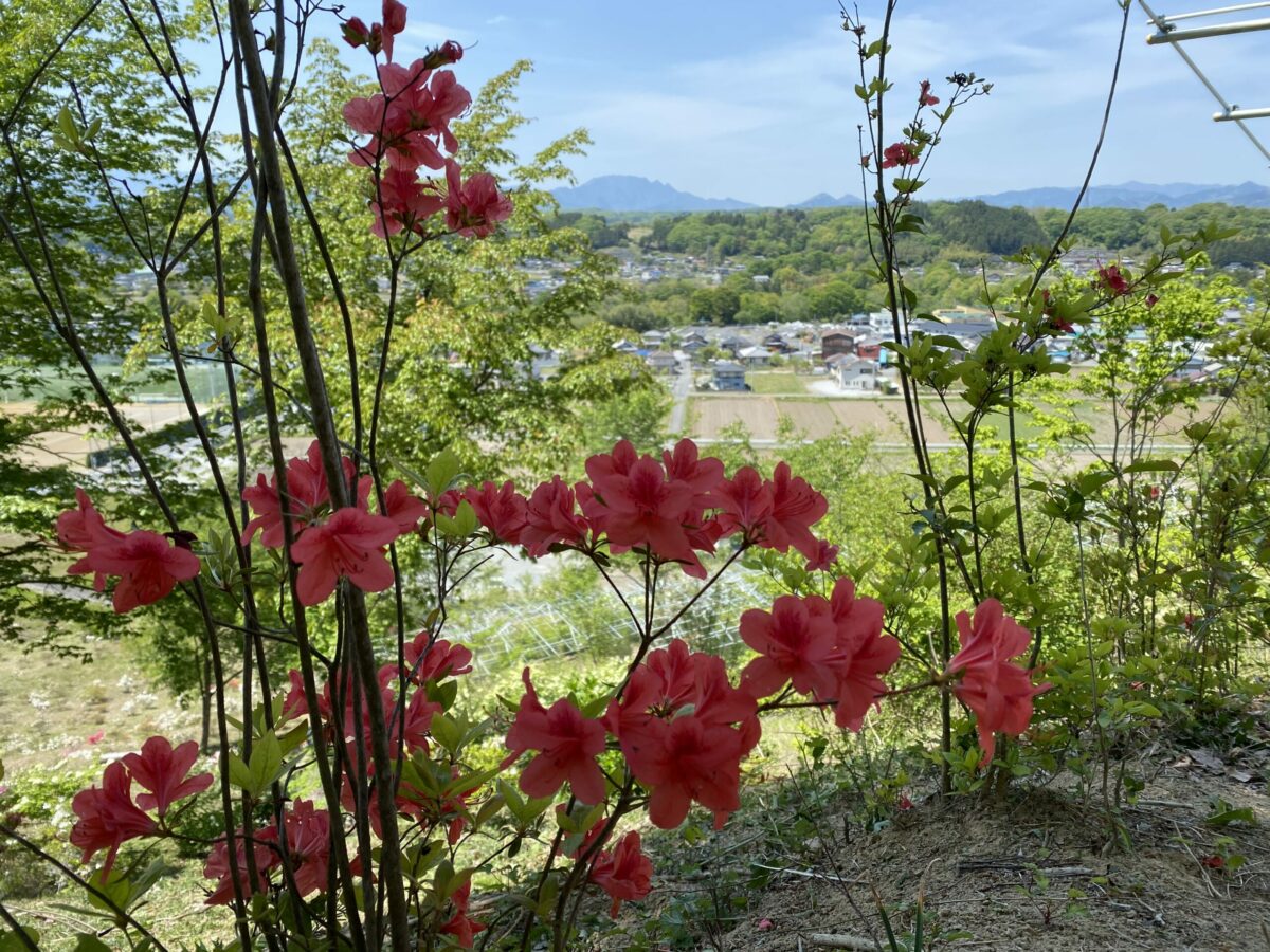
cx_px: 635
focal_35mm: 26
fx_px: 954
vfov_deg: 53.1
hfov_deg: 67.3
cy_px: 476
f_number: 1.8
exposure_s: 1/733
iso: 32
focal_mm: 4.25
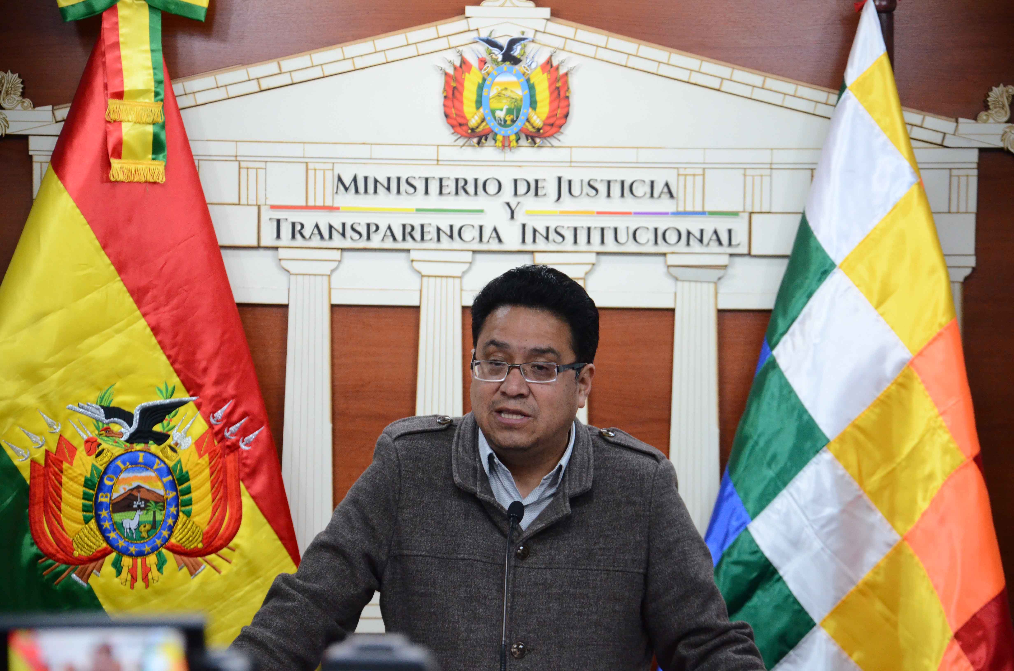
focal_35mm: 112
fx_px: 3162
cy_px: 336
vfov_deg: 12.1
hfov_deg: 18.2
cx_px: 507
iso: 2500
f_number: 5.6
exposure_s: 1/160
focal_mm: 75
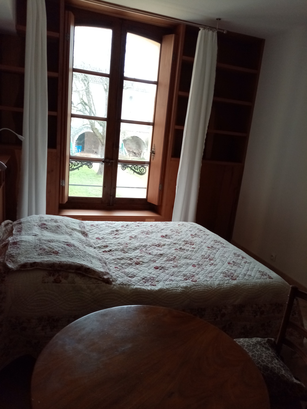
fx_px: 307
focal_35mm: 26
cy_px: 204
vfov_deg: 67.3
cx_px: 154
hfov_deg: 53.1
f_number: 1.8
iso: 152
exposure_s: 1/33.3
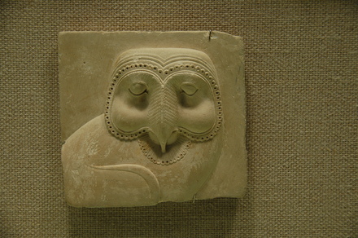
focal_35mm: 105
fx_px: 1043
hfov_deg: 19.5
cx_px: 179
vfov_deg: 13.0
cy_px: 119
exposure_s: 1/50
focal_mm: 70
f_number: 5
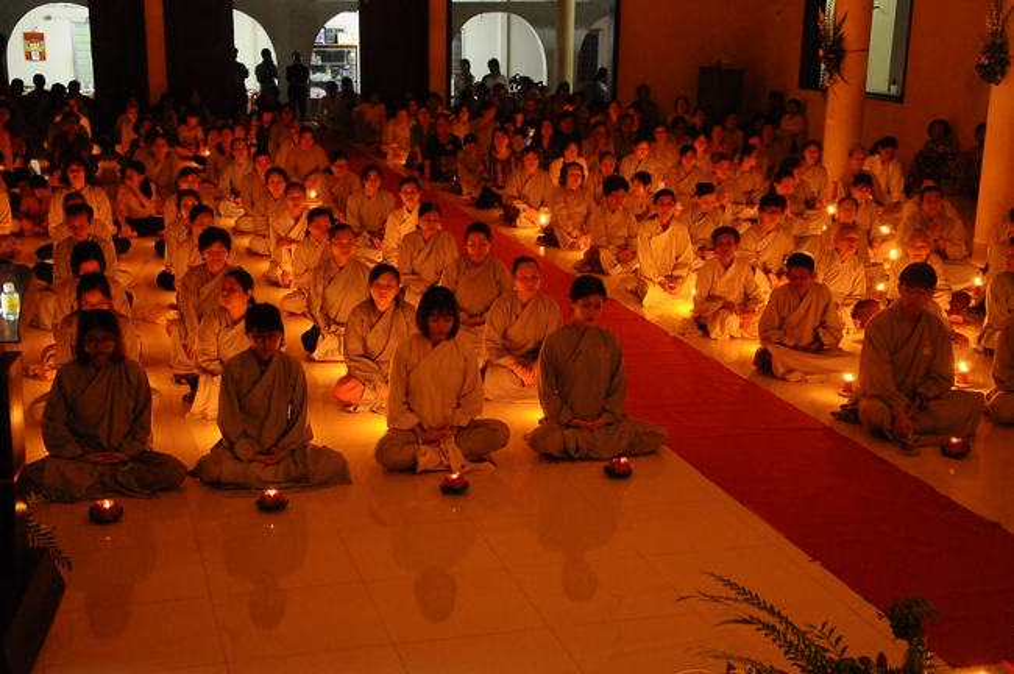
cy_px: 337
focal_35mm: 57
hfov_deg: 35.1
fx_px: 1604
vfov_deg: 23.7
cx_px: 507
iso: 3200
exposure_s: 1/13
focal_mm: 38
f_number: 4.5
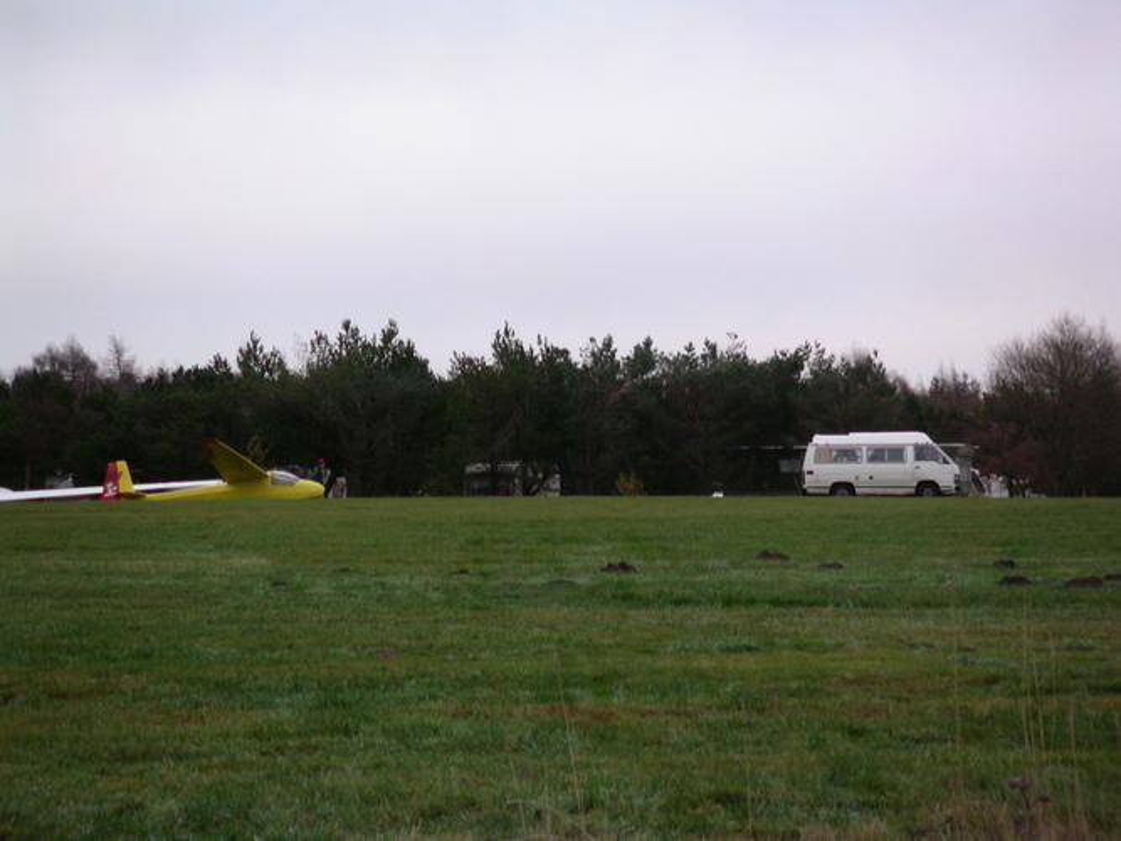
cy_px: 420
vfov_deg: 13.3
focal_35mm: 111
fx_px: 3594
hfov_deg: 17.7
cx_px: 560
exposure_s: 1/150
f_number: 3.6
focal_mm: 17.1
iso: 160
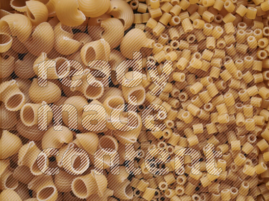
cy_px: 113
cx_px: 129
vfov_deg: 20.1
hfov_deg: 26.7
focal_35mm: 73
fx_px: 567
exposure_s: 1/100
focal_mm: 50
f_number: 8
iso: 160
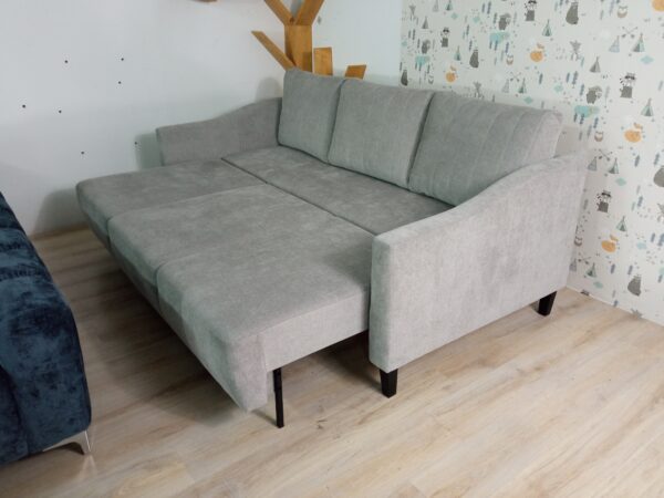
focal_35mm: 27
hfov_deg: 65.3
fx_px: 518
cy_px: 249
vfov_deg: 51.4
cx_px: 332
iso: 962
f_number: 2.2
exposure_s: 1/20
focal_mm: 3.79
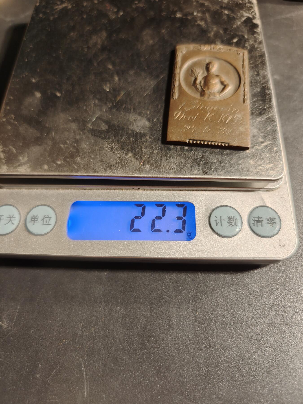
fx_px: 268
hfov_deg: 58.9
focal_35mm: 23
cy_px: 202
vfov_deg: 73.9
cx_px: 152
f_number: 1.6
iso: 160
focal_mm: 6.06
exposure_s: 1/100
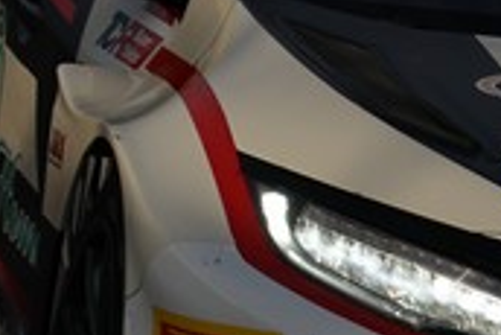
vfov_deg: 1.0
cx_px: 702
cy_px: 169
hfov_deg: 1.4
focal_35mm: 1429
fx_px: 19903
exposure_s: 1/1000
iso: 100
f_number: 6.3
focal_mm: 341
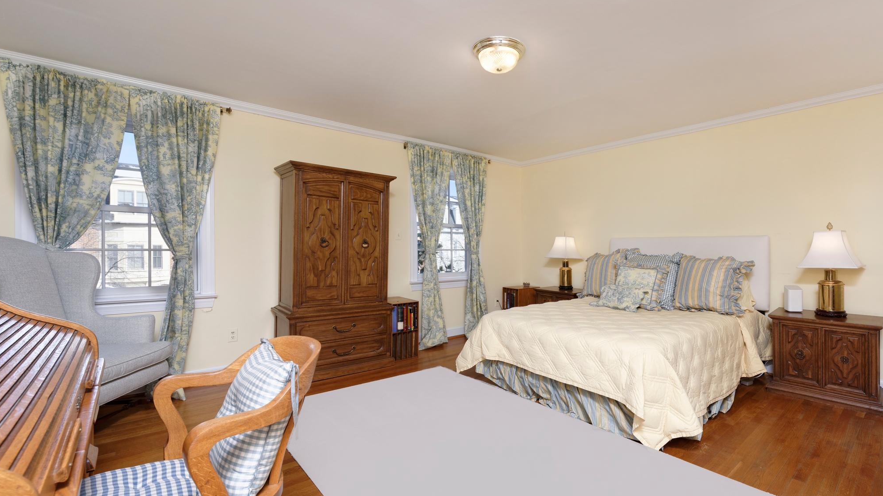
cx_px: 446
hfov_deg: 103.0
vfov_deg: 70.2
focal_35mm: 15
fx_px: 351
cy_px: 282
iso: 320
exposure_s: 1/100
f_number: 14
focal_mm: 14
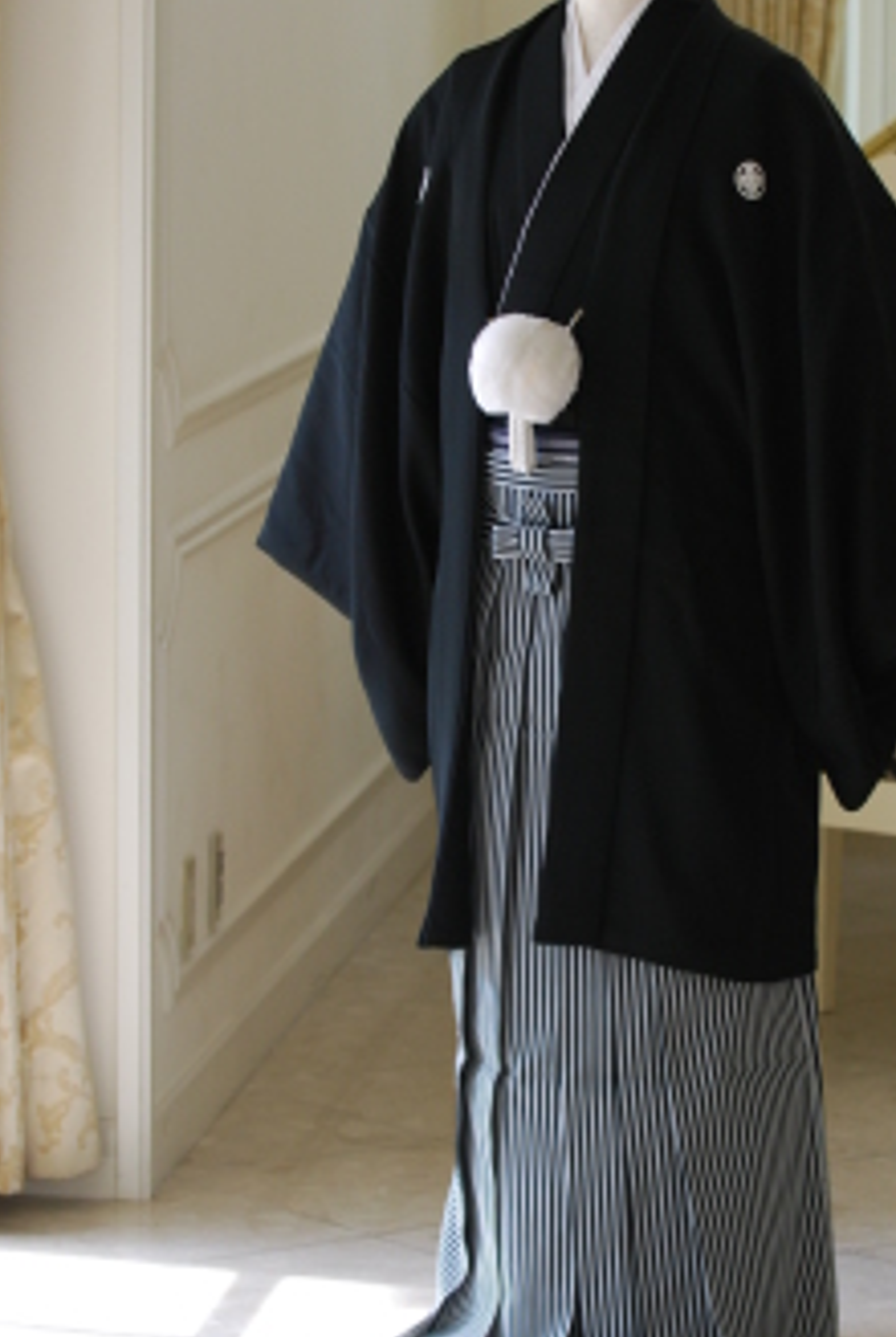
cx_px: 566
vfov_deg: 12.5
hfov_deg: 8.4
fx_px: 6086
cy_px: 611
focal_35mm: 164
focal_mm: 75
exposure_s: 1/200
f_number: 4
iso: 400
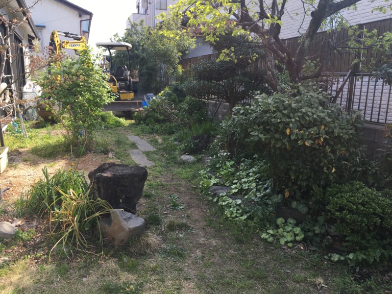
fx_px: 328
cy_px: 147
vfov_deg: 48.2
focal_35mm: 29
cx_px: 196
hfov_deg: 61.7
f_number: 2.2
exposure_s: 1/490
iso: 25
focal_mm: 4.15
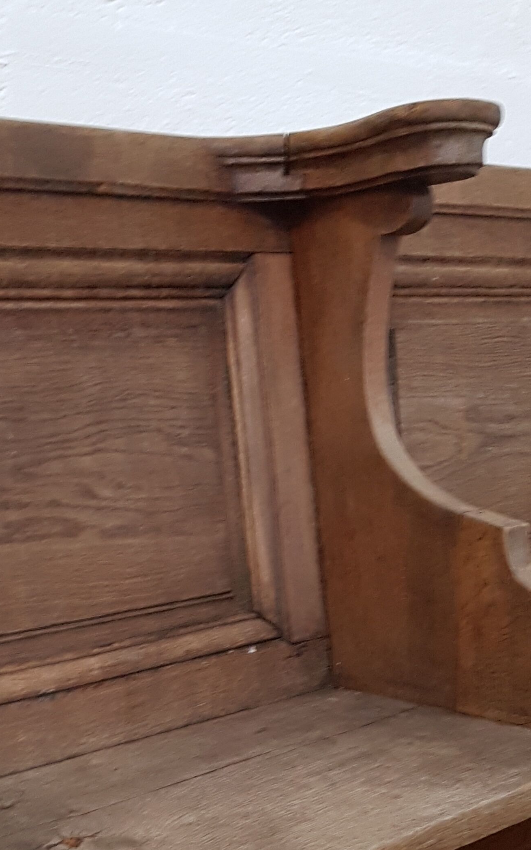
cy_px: 771
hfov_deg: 23.7
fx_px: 1228
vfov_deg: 35.8
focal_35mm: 53
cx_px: 47
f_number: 1.7
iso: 250
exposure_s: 1/10
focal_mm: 4.2
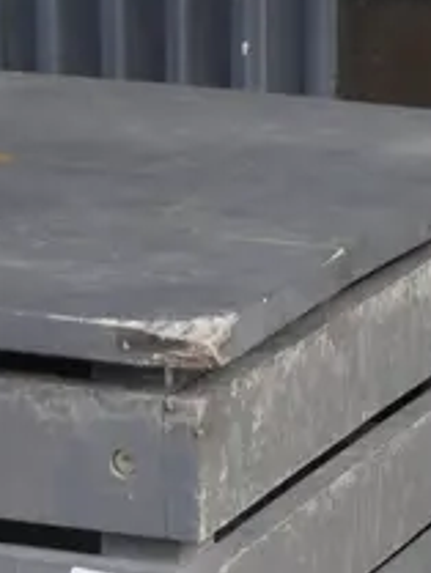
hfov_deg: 8.4
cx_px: 386
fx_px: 2919
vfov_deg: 10.5
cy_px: 1047
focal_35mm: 176
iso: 200
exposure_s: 1/250
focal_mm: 18
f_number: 6.3
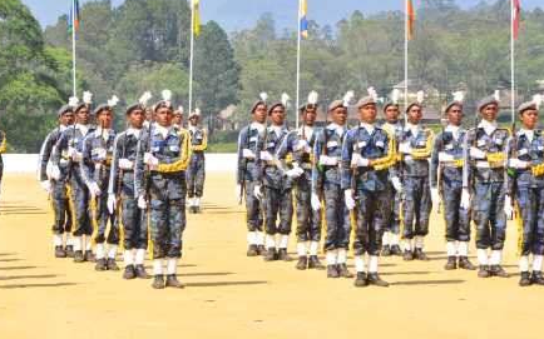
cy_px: 169
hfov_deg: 12.4
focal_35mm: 169
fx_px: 2505
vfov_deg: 7.8
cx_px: 262
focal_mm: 80
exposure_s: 1/160
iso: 200
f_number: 11
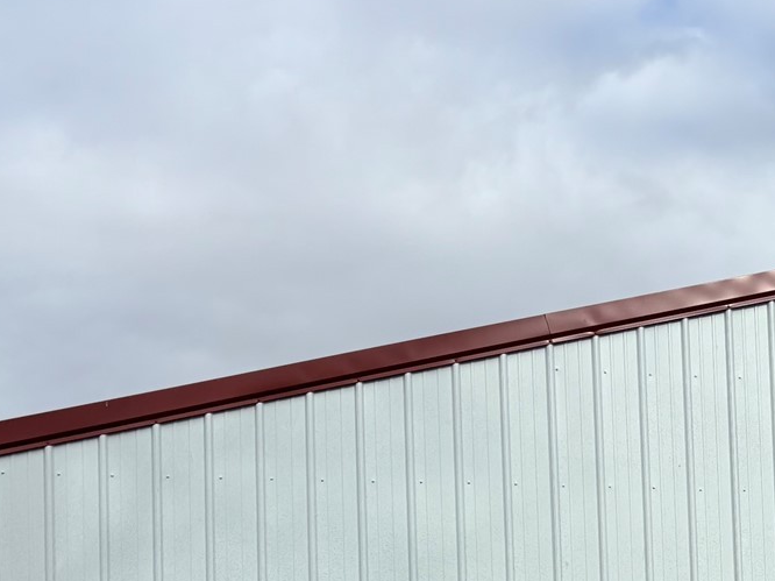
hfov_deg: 24.5
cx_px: 827
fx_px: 1679
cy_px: 737
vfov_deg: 18.4
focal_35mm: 75
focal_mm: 5.96
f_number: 1.6
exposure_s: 1/4630
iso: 50
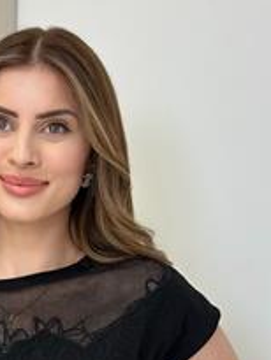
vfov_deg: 15.2
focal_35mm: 125
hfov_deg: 11.8
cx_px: 35
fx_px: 1303
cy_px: 431
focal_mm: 6.86
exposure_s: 1/129
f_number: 1.78
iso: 64
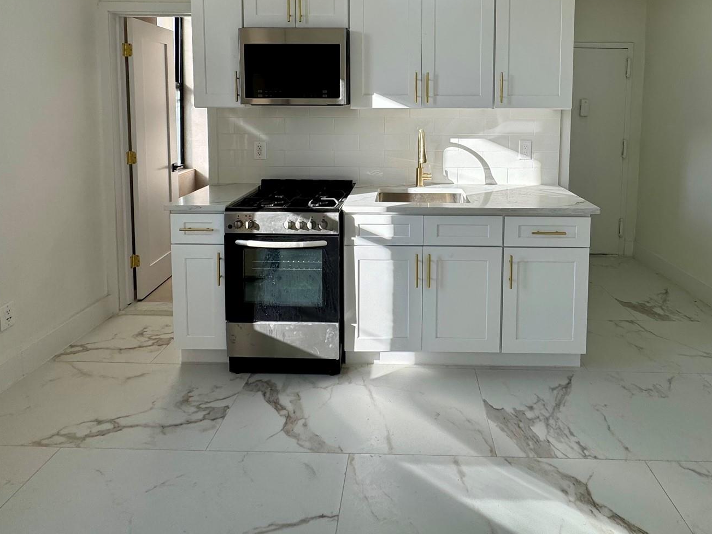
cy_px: 132
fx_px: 452
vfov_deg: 57.9
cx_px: 396
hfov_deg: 76.1
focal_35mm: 22
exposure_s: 1/343
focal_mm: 2.22
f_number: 2.2
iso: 40
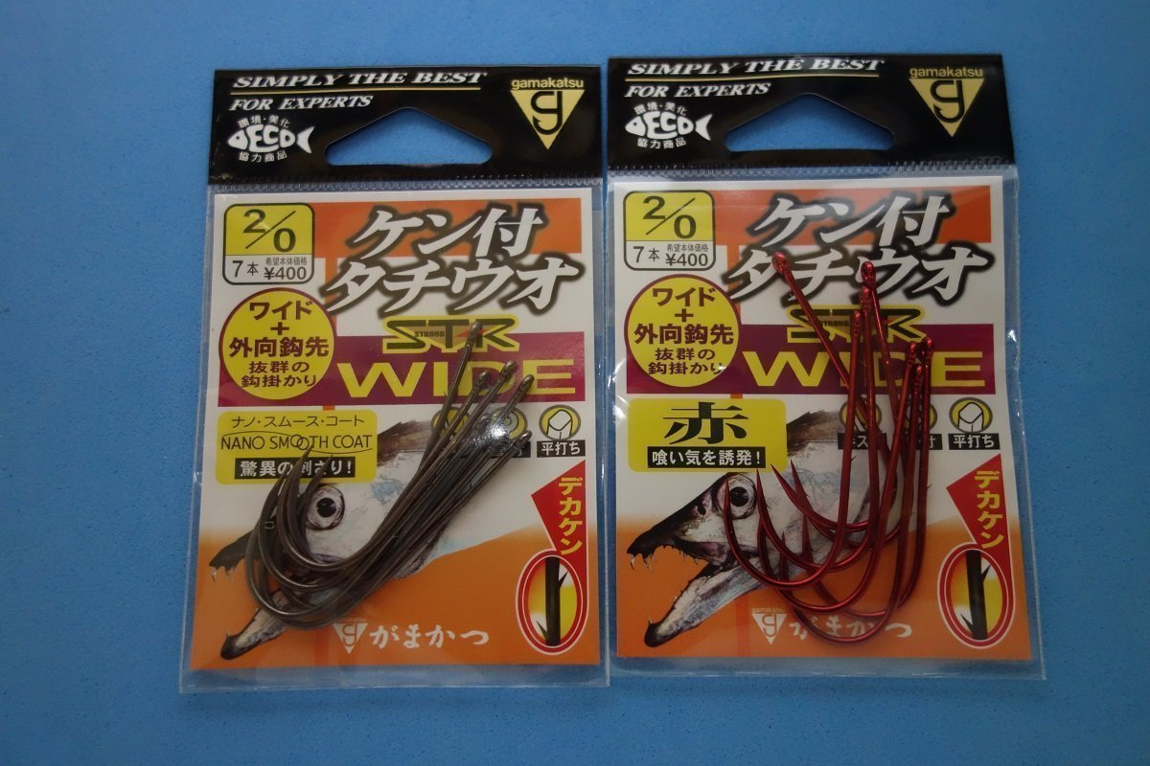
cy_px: 383
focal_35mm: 28
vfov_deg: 46.4
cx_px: 575
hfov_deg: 65.5
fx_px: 894
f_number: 2.2
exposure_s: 1/100
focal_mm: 10.4
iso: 800
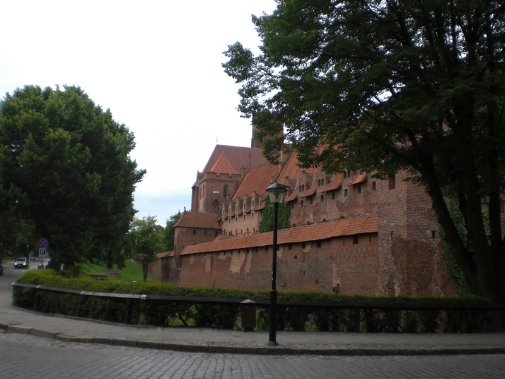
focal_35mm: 38
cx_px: 252
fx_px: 554
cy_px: 190
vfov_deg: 37.7
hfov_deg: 49.0
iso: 50
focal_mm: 6.3
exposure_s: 1/400
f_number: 3.1
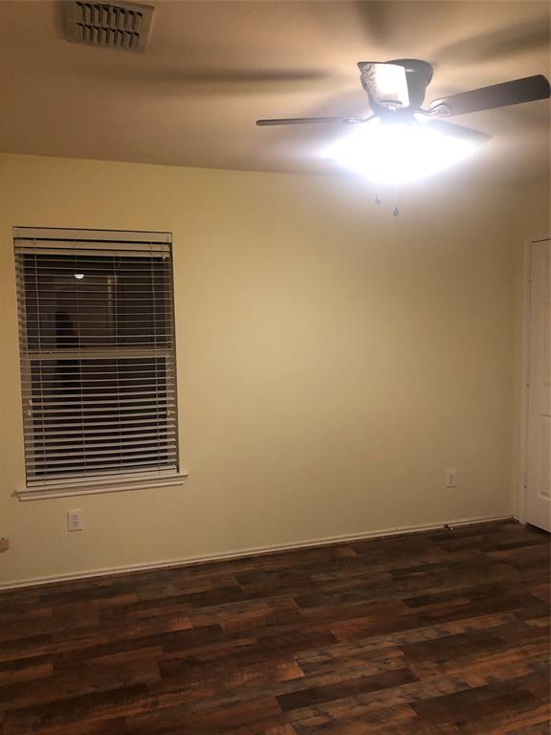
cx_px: 276
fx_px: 594
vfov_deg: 63.4
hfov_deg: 49.7
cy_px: 368
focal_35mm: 28
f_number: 1.8
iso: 64
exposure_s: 1/15
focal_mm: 3.99
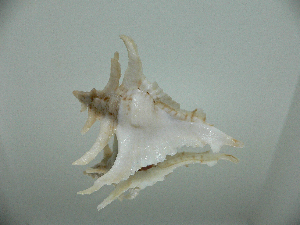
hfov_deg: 52.6
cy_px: 112
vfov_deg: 40.7
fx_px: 303
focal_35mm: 35
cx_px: 150
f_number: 2.8
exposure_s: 1/60
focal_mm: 4.6
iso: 200
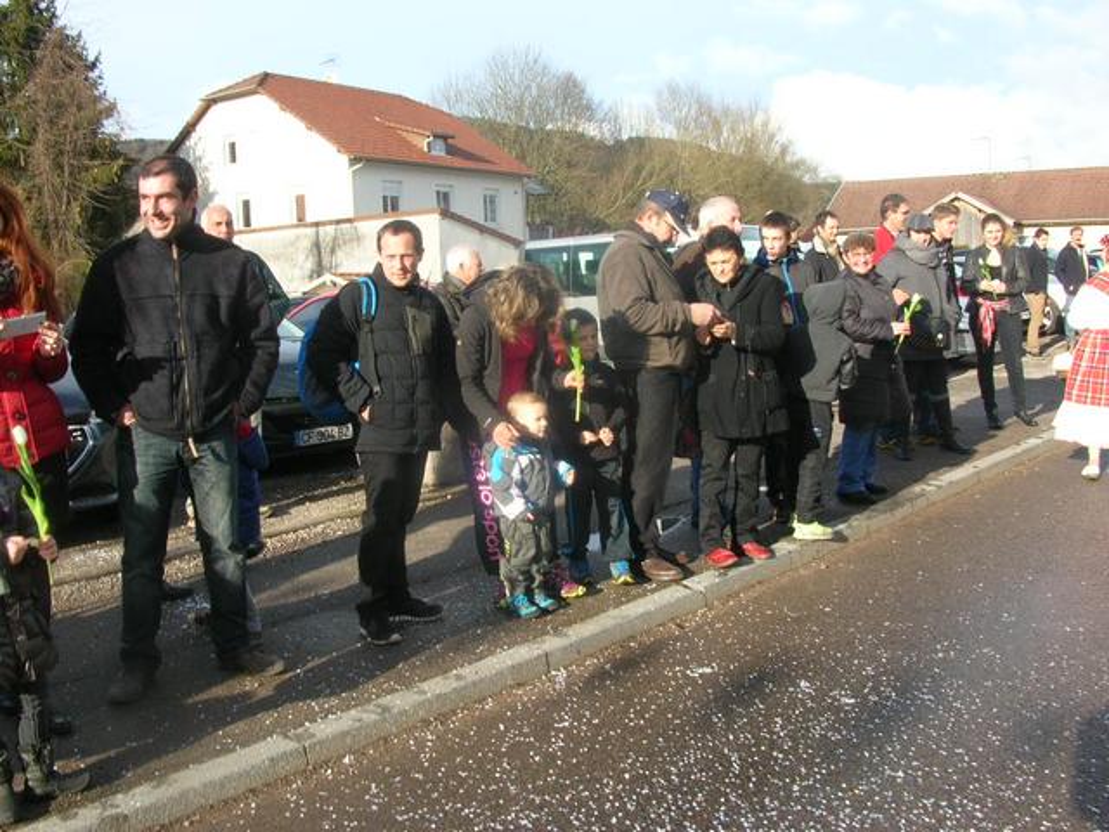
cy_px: 416
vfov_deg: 40.7
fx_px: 1121
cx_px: 554
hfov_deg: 52.6
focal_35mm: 35
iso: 50
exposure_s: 1/136
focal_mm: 5.8
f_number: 5.6
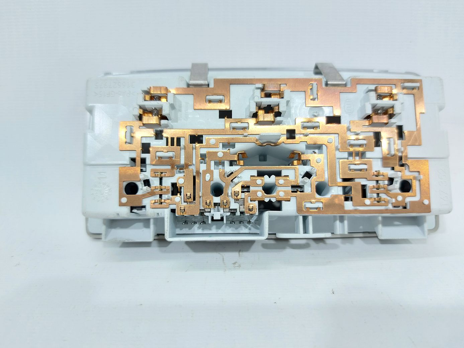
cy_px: 174
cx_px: 232
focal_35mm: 24
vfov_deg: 56.8
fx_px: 322
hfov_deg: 71.6
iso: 160
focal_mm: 5.23
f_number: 1.8
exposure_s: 1/50
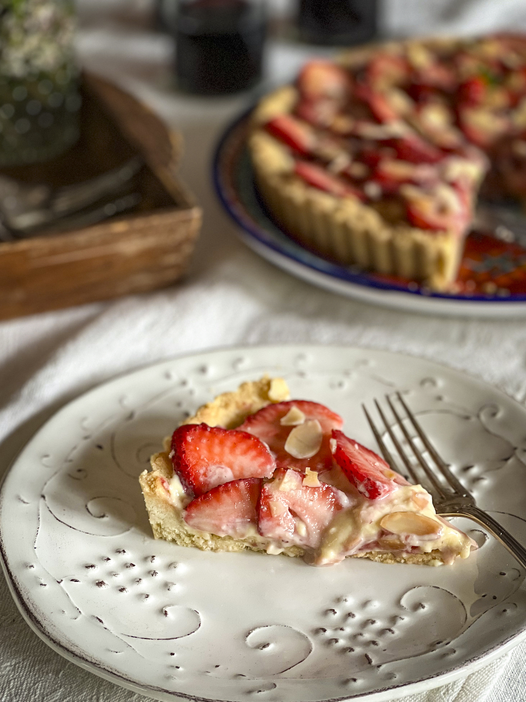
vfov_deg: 24.4
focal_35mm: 80
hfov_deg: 18.4
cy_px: 355
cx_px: 255
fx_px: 1621
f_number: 2.8
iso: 200
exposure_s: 1/40
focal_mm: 9
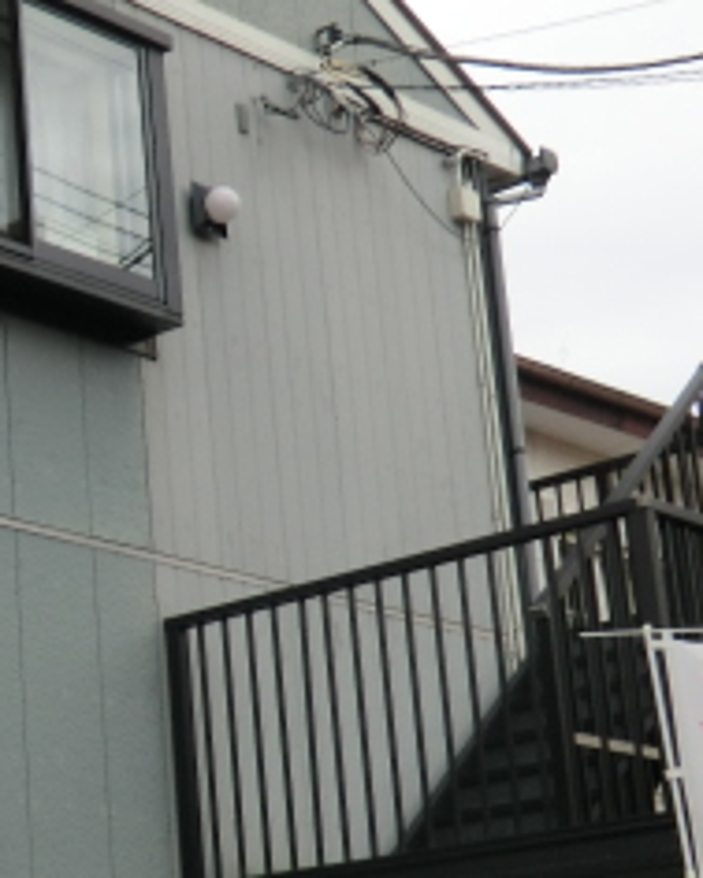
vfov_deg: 21.2
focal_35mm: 90
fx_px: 2339
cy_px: 506
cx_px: -279
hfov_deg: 16.0
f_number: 3.6
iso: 80
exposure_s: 1/80
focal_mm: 6.1
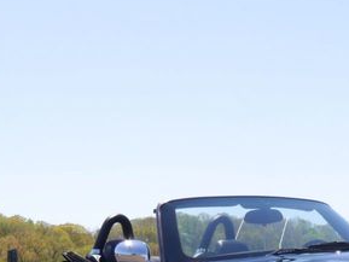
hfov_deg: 20.4
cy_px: 281
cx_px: 353
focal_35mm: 93
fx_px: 938
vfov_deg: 15.5
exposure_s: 1/160
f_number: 11
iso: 160
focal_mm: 21
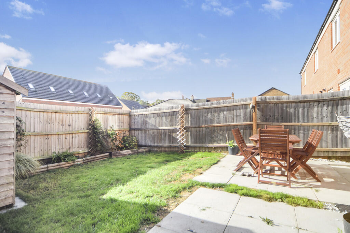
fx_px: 175
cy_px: 116
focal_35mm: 18
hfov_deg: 90.0
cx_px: 175
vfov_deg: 67.4
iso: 100
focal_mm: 12
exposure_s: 1/200
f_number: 4.5
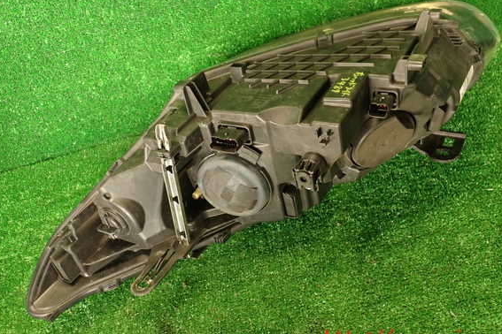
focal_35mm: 33
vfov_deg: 39.9
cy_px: 151
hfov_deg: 57.2
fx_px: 460
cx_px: 259
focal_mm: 5.4
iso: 250
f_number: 2.3
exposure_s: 1/30
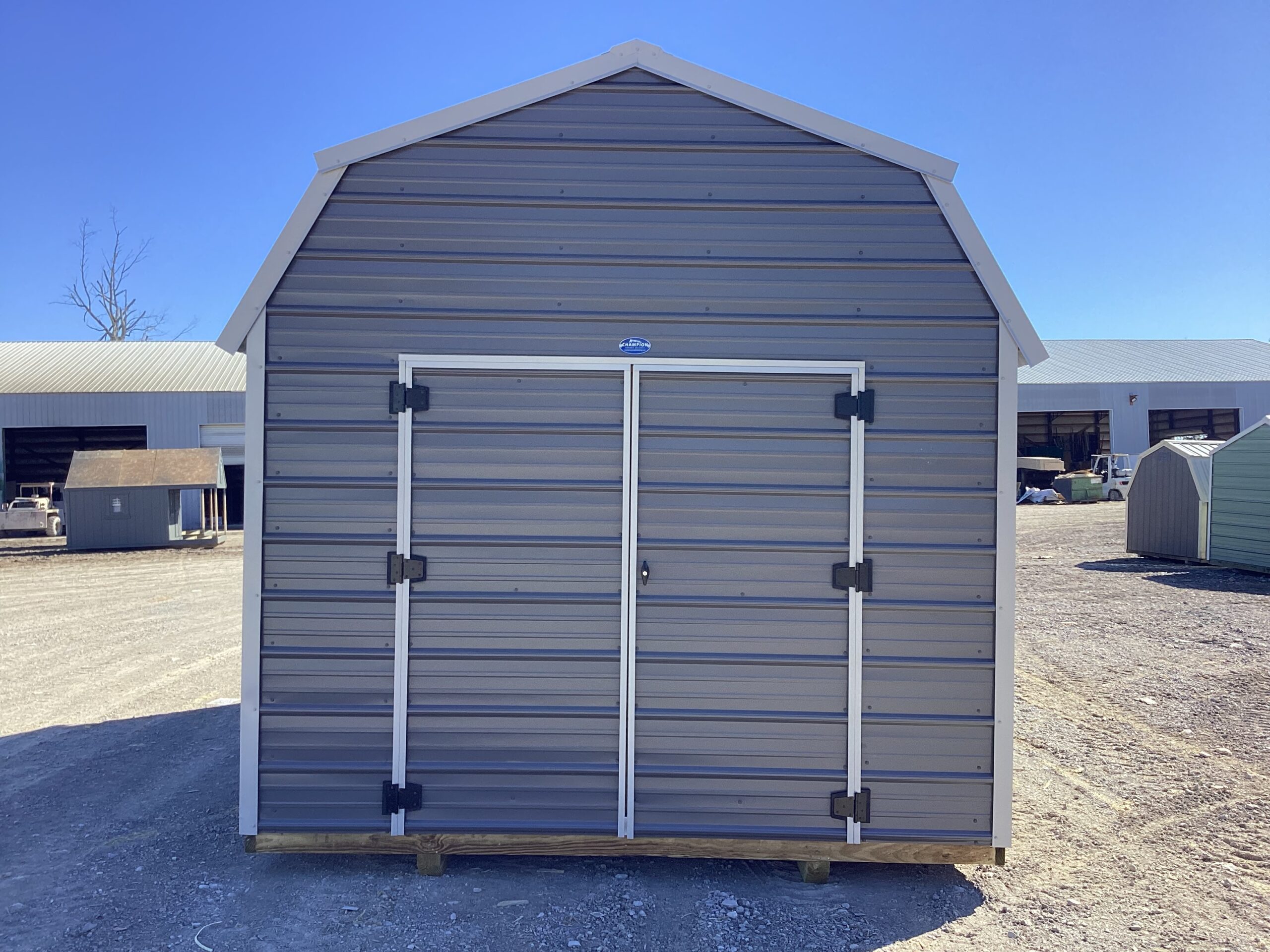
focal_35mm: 31
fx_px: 1137
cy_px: 476
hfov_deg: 58.4
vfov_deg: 45.4
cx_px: 635
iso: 25
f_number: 2.4
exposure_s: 1/595
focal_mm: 3.3
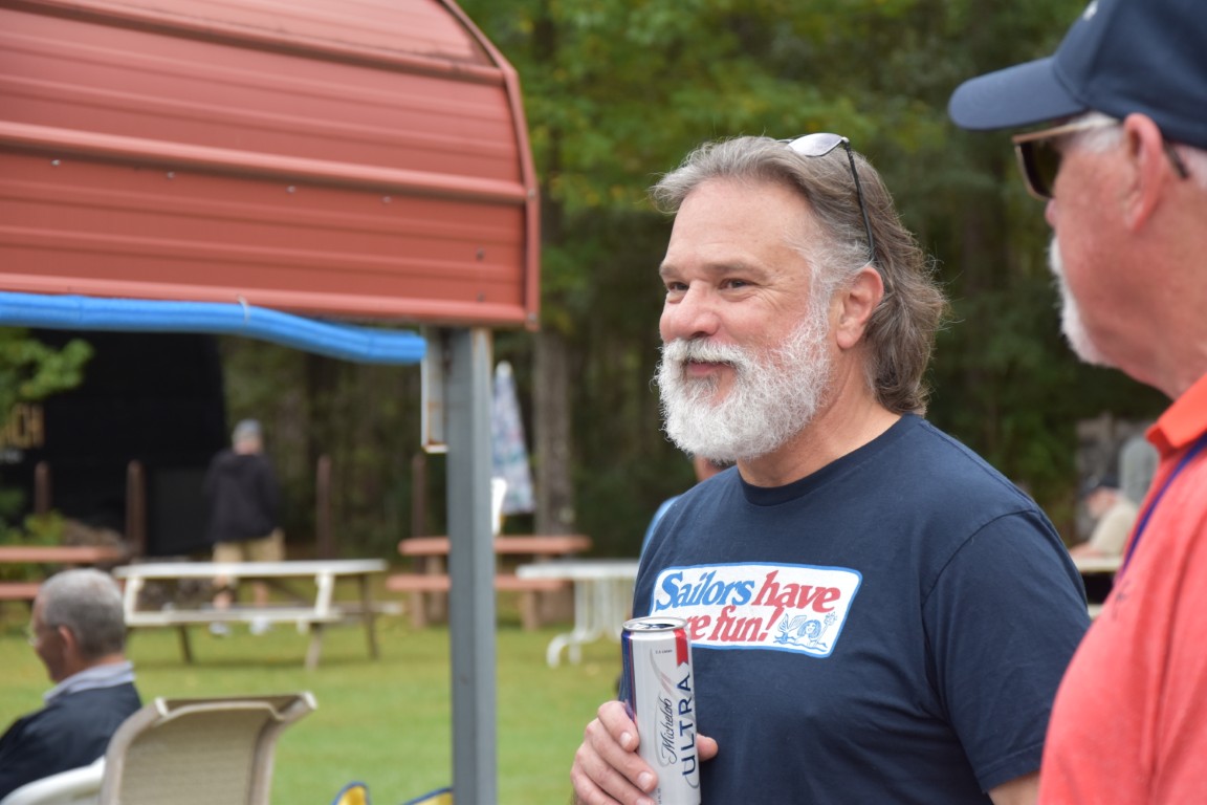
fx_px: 3772
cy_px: 402
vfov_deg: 12.2
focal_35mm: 112
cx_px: 604
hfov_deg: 18.2
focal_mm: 75
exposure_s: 1/500
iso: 400
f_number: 5.3
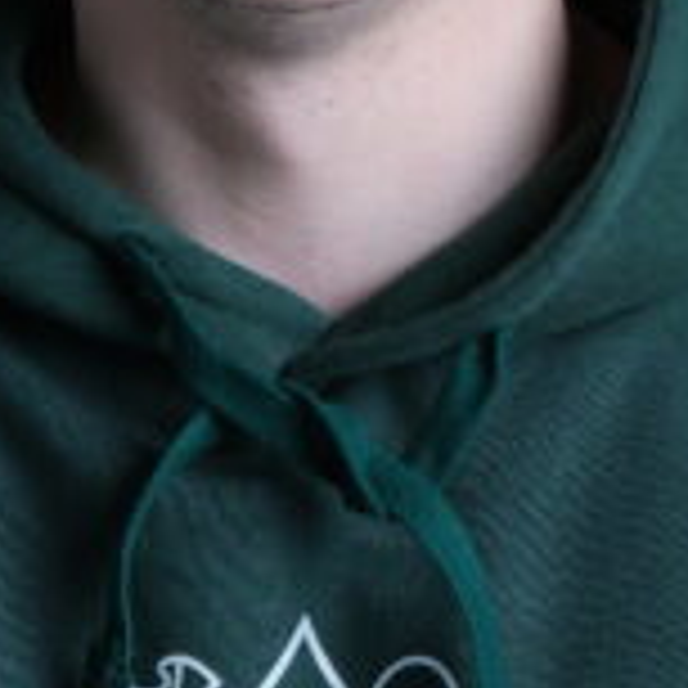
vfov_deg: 4.1
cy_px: 980
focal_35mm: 428
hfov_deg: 4.1
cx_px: 250
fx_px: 9624
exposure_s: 1/250
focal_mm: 50
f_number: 8
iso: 400
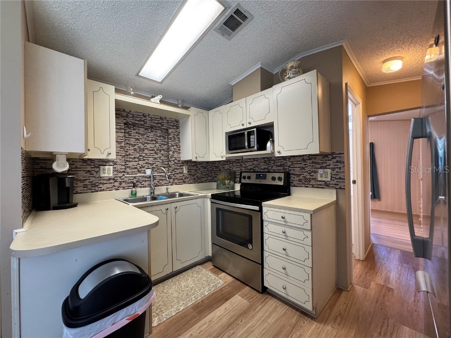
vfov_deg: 85.7
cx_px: 226
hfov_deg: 102.1
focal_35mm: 14
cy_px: 169
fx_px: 182
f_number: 2.2
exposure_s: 1/60
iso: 200
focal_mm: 2.22
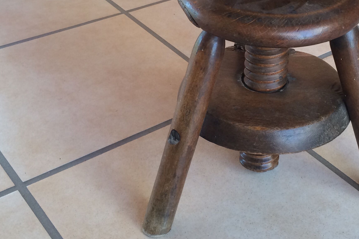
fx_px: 568
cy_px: 61
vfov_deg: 23.5
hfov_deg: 34.6
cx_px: 252
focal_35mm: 57
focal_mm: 4.15
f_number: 2.2
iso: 40
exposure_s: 1/33
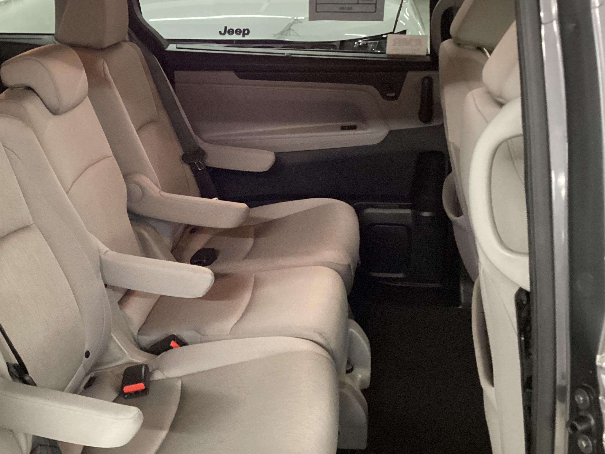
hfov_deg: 40.1
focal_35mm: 47
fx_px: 821
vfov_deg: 30.9
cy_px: 231
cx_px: 217
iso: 640
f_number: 2.4
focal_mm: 3.3
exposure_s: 1/24
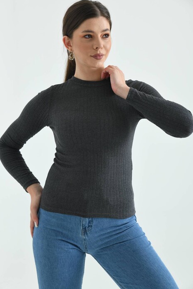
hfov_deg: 22.6
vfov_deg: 33.4
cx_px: 94
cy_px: 142
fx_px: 482
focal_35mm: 60
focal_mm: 56
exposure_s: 1/125
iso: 100
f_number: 6.3
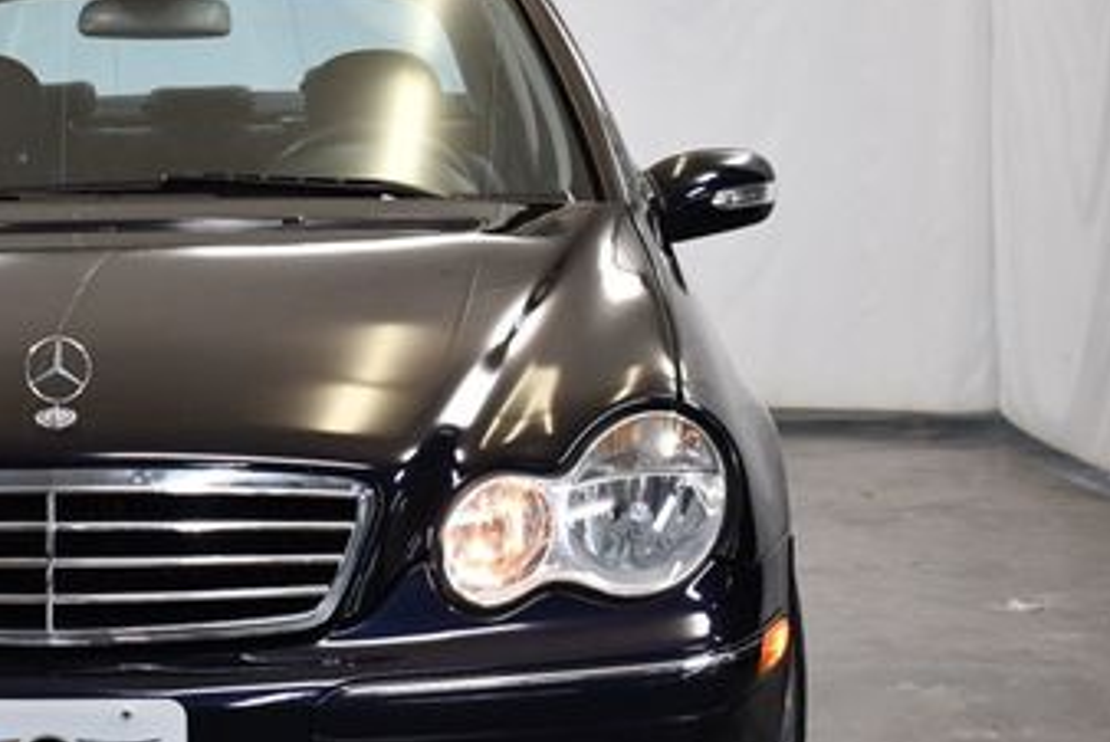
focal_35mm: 106
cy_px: 473
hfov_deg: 18.9
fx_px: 3271
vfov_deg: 12.9
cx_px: 72
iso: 900
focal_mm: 28
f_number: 4.2
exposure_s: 1/125
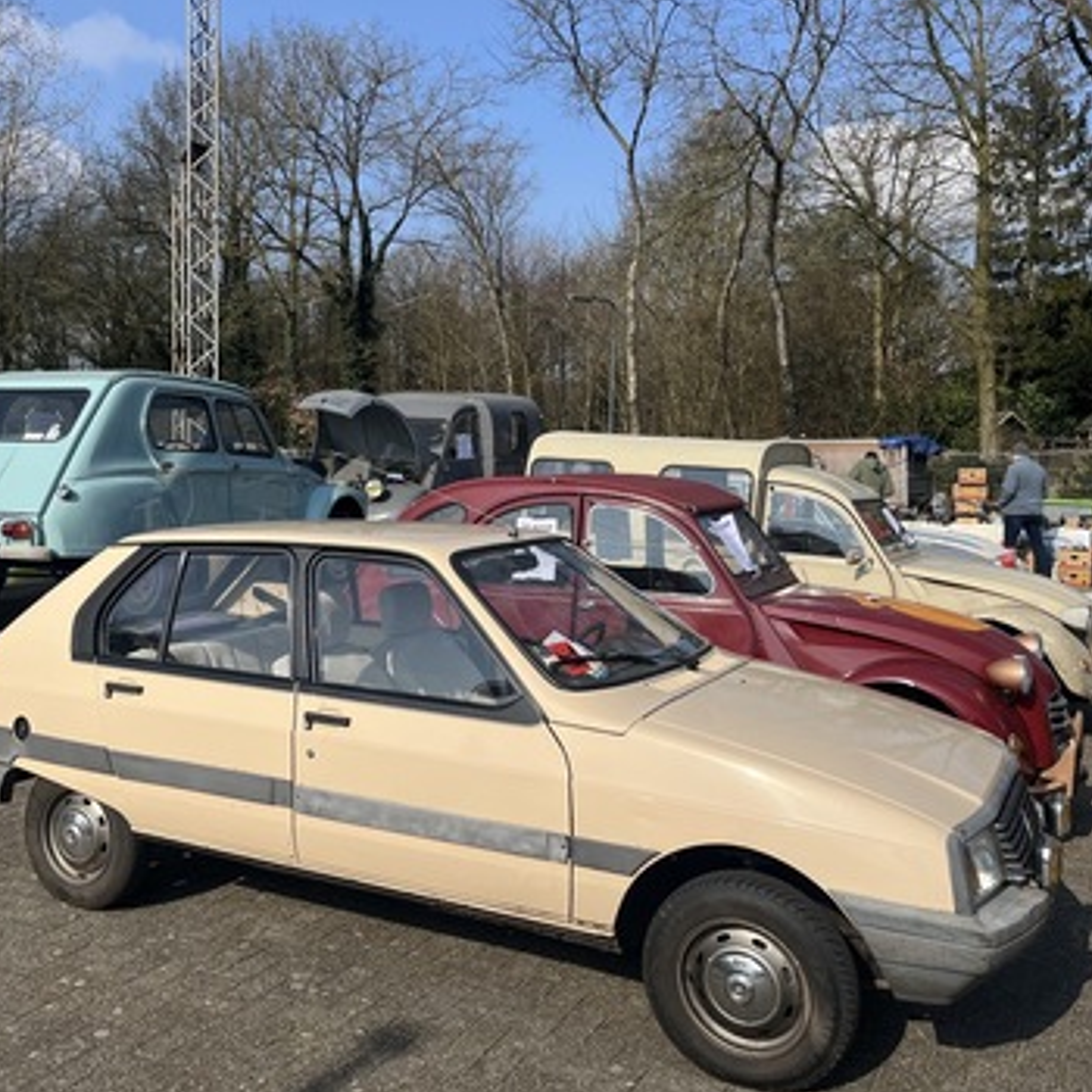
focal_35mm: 35
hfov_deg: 46.7
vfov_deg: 47.2
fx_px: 1249
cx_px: 392
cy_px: 493
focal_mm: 5.1
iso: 50
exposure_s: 1/4651
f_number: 1.6
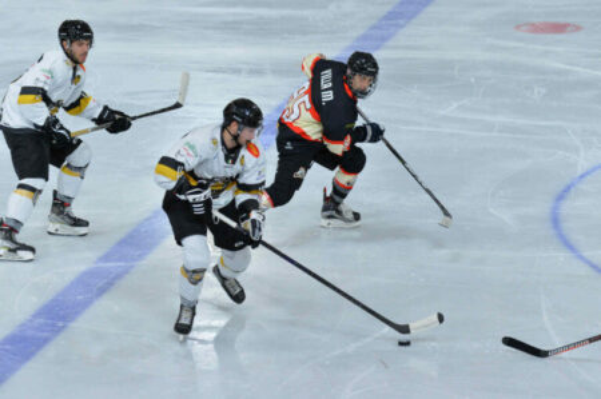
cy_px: 200
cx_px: 300
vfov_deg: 6.5
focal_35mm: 210
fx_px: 3502
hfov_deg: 9.8
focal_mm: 210
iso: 4000
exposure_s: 1/1000
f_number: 6.3
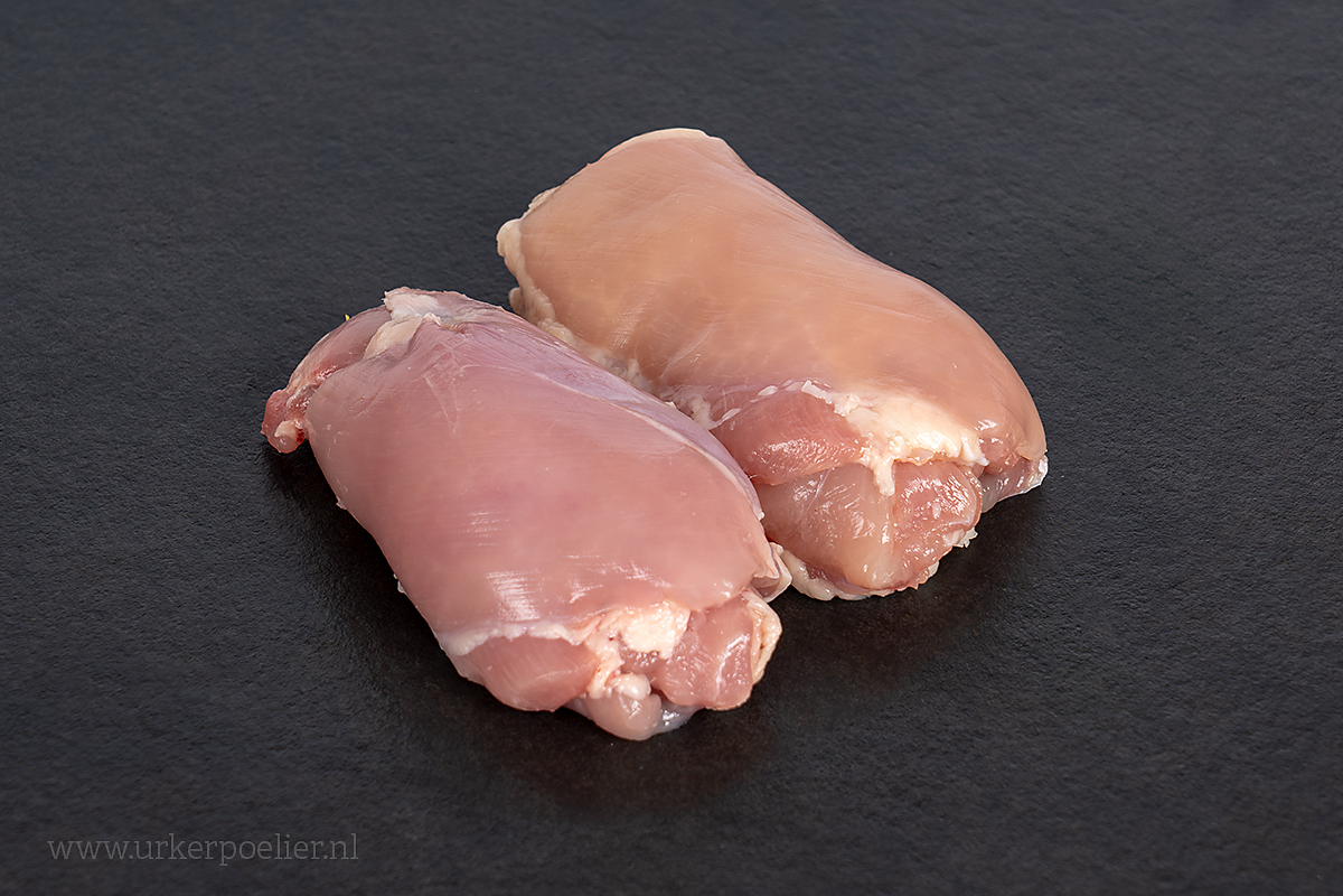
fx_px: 3917
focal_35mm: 105
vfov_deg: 13.0
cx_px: 672
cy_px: 448
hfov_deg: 19.5
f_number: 9
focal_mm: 105
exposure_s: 1/160
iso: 100
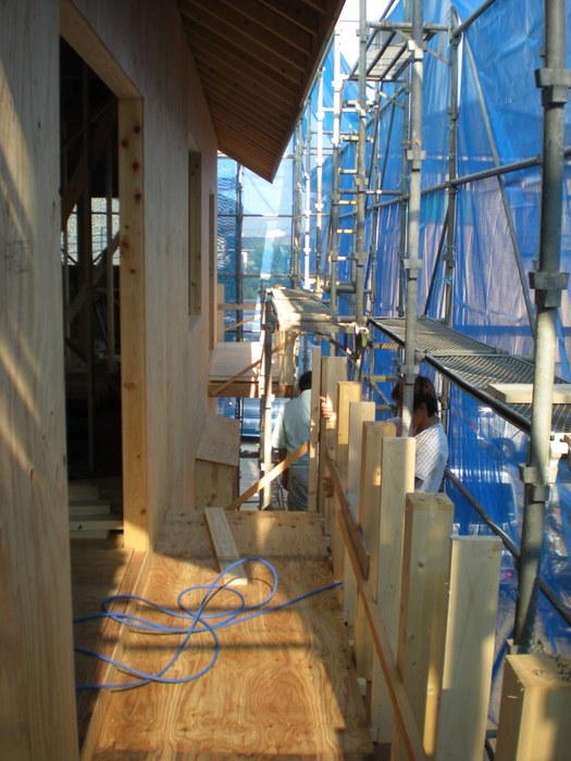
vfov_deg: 49.0
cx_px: 286
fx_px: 836
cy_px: 380
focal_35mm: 38
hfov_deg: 37.7
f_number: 3.1
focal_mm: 6.3
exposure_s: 1/190
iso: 64
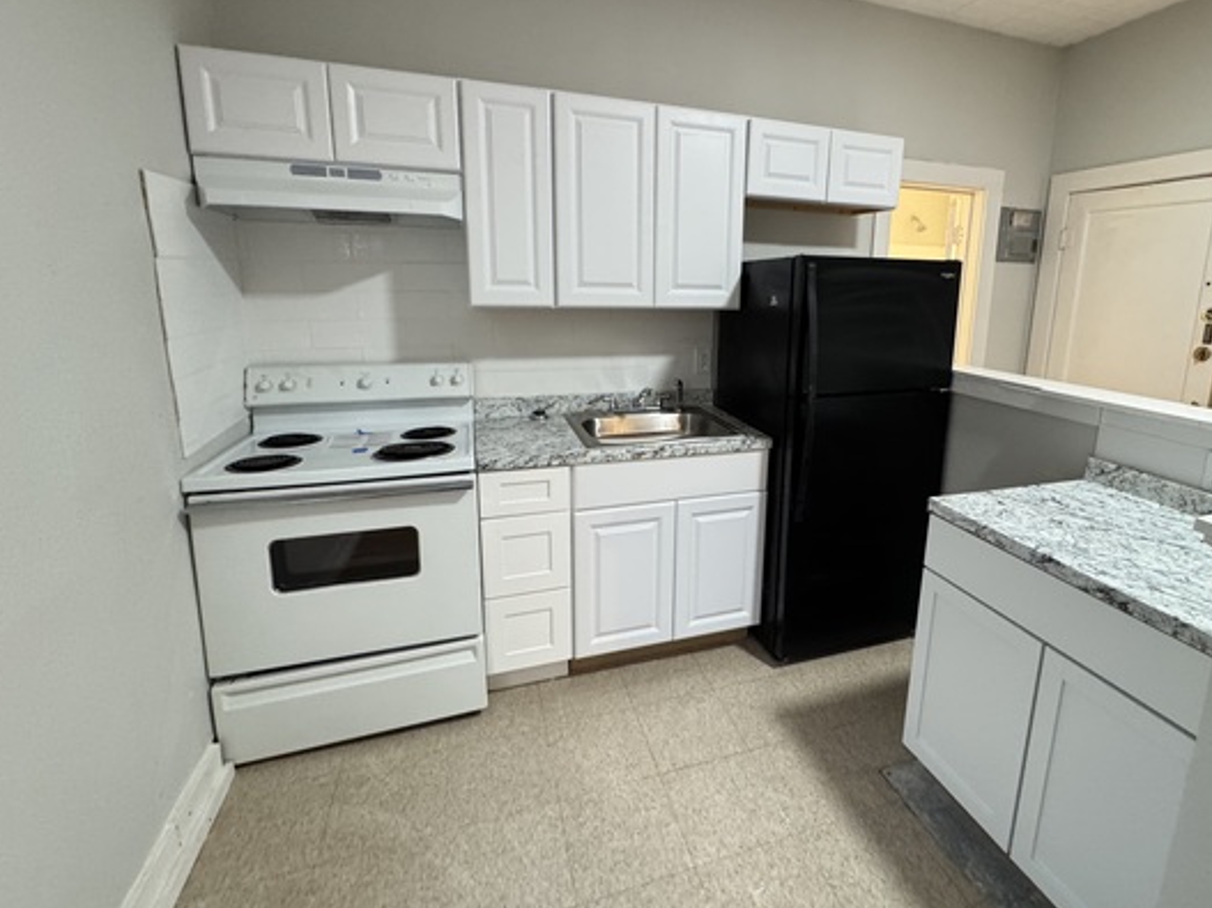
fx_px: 595
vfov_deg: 74.3
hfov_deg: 90.6
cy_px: 393
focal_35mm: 17
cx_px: 683
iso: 640
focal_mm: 2.22
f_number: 2.2
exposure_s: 1/60
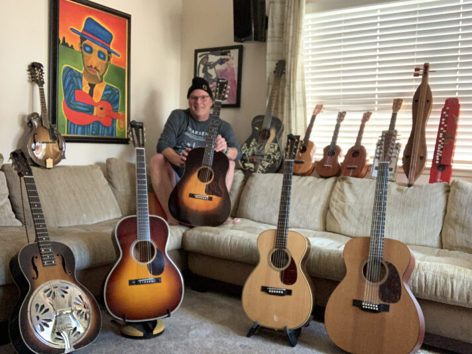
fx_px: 436
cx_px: 236
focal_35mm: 32
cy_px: 177
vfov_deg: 44.2
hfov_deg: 56.8
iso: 400
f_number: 2.2
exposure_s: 1/30
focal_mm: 2.87
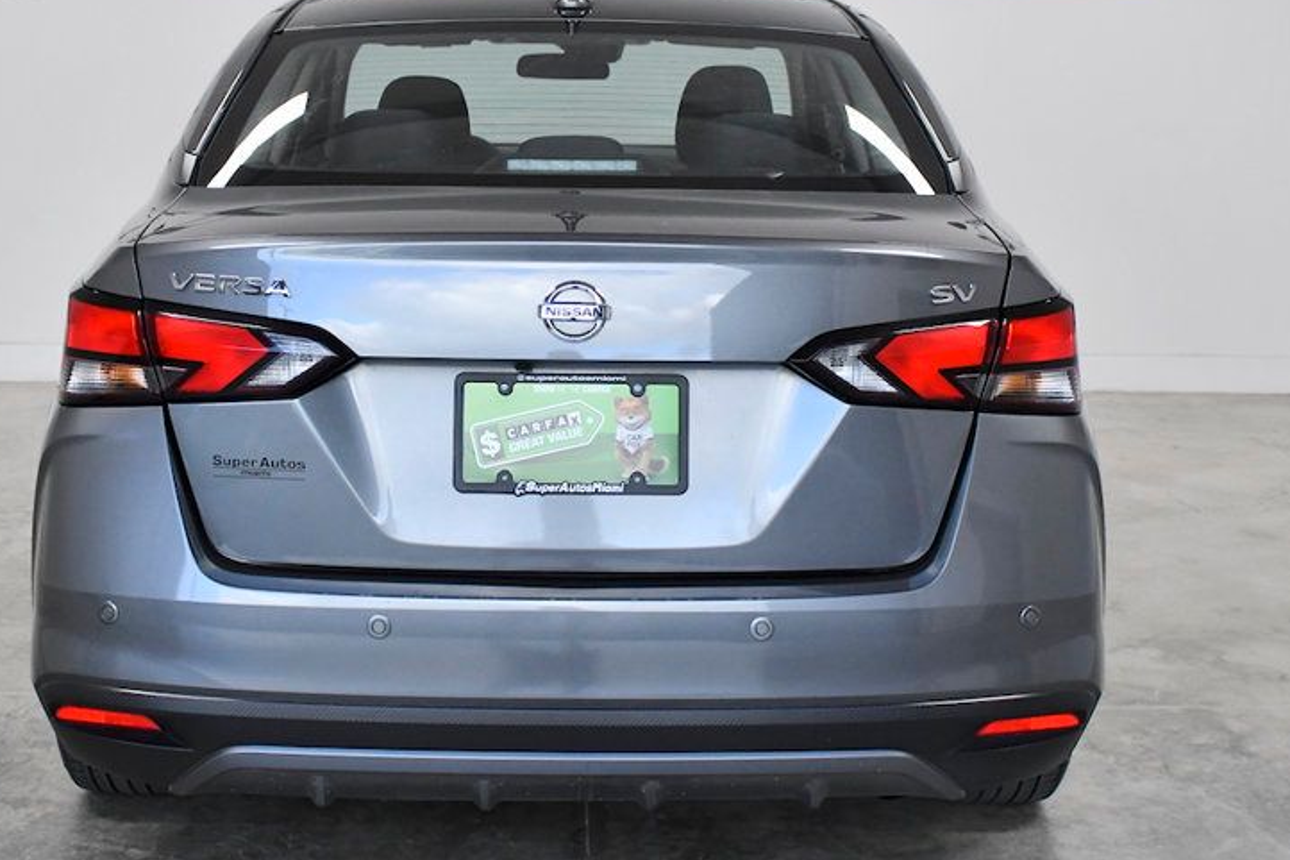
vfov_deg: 22.2
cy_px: 299
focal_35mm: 61
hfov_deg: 32.9
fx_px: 2185
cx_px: 574
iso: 2000
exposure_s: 1/1600
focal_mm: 29
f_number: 4.5
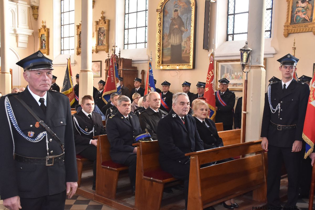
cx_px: 158
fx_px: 341
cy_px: 105
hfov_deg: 49.6
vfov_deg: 34.2
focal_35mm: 39
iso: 1100
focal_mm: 26
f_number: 7.1
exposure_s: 1/60
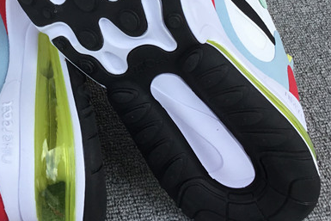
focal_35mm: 67
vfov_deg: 19.7
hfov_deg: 29.6
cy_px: -2
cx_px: 85
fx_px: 616
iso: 25
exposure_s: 1/309
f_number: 2.4
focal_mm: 3.3
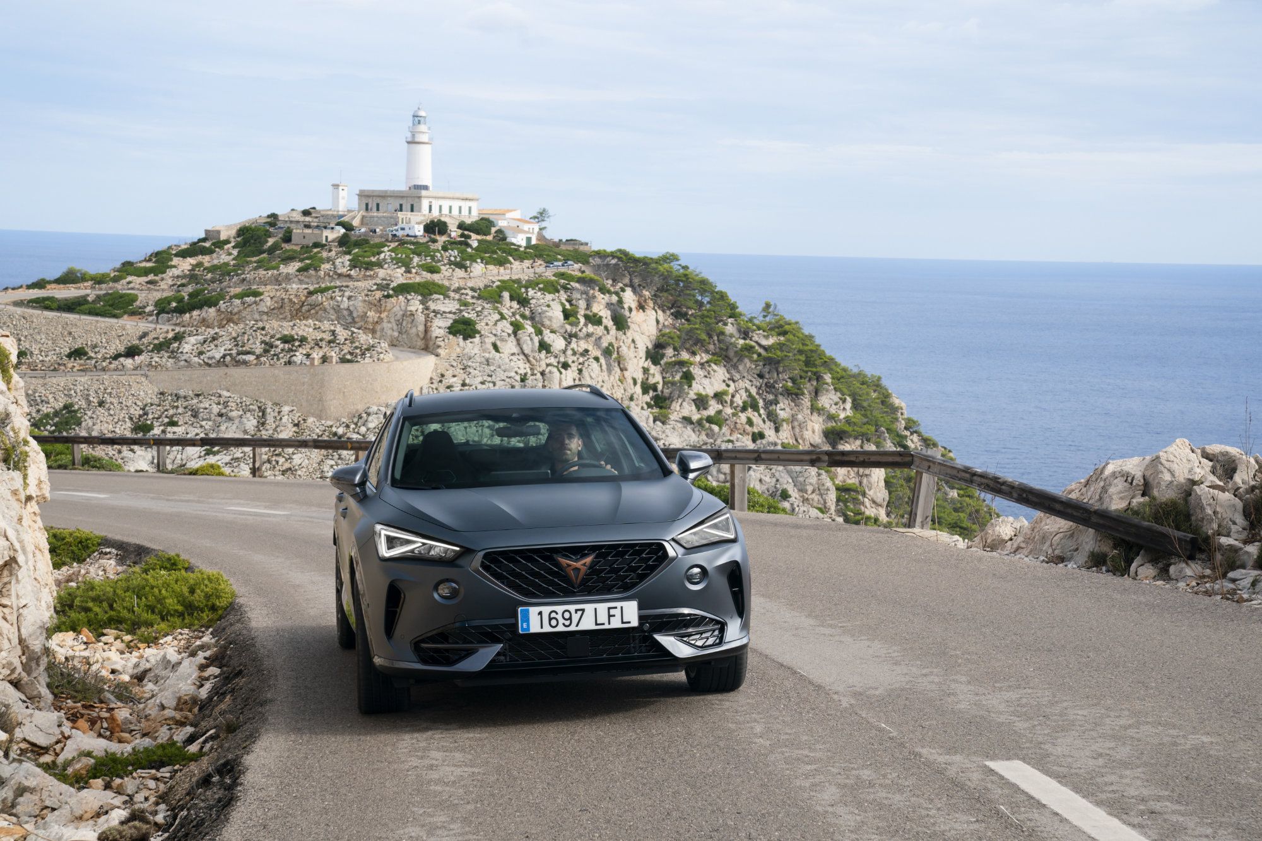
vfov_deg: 24.2
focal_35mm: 56
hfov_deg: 35.6
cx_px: 631
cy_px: 420
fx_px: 1963
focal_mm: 56
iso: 400
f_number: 9
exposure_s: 1/250
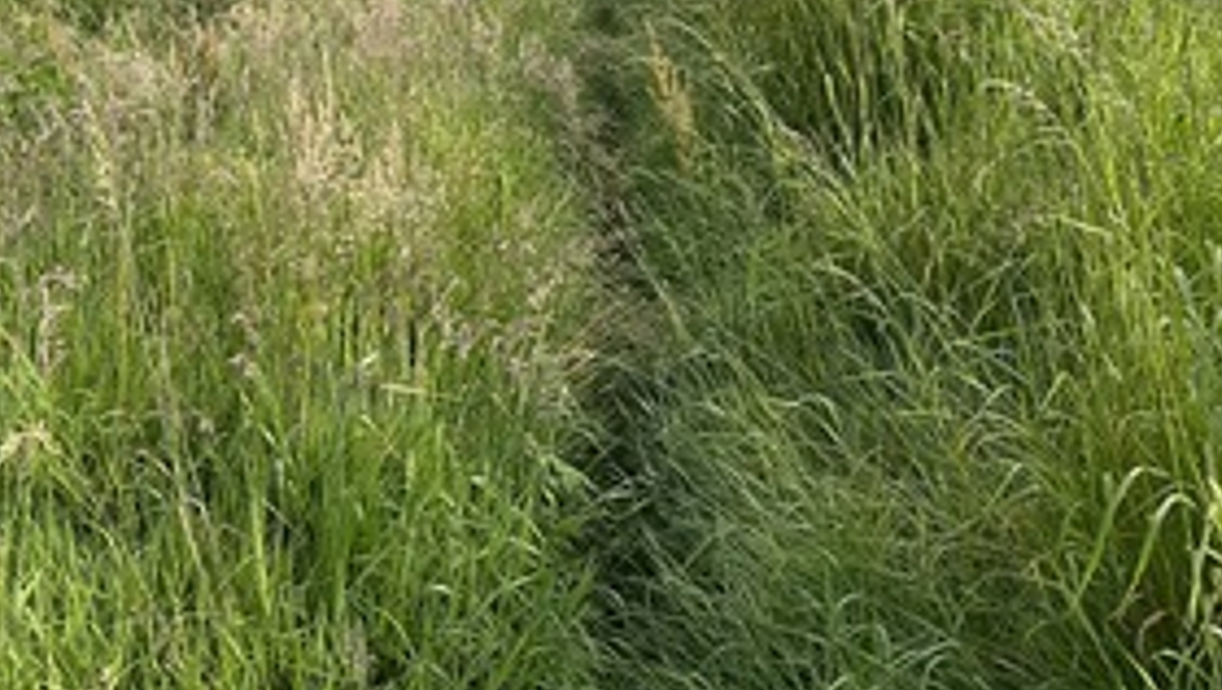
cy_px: -26
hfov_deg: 36.9
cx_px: 450
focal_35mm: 56
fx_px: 1816
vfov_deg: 20.7
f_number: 1.78
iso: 80
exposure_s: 1/2882
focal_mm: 6.86
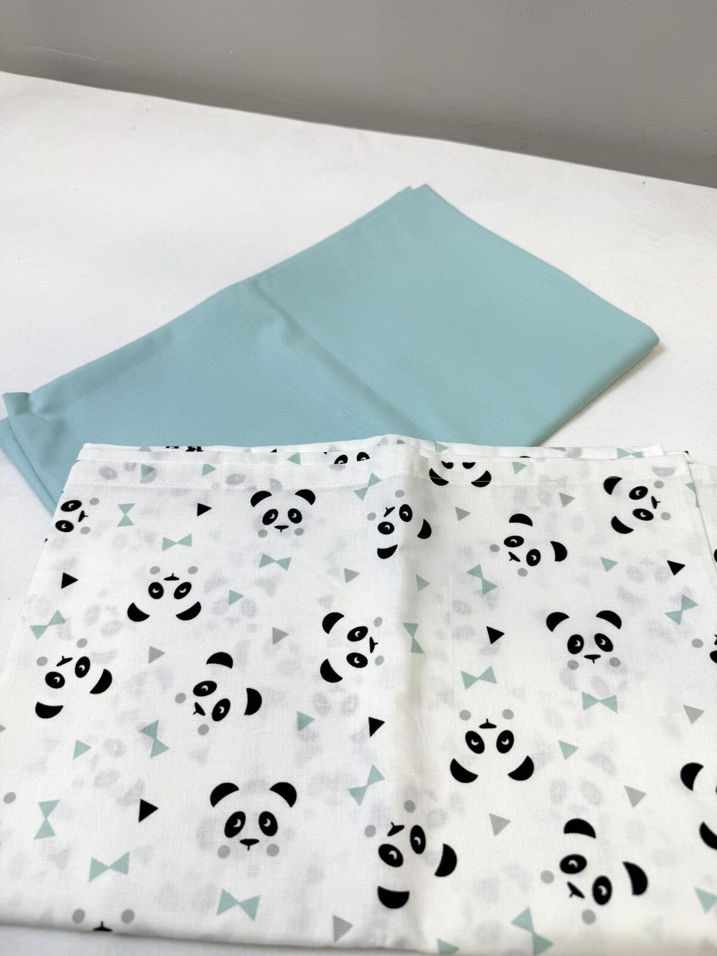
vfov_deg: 71.6
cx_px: 358
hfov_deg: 56.8
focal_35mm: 24
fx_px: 663
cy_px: 478
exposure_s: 1/100
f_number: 1.78
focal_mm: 6.76
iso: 64
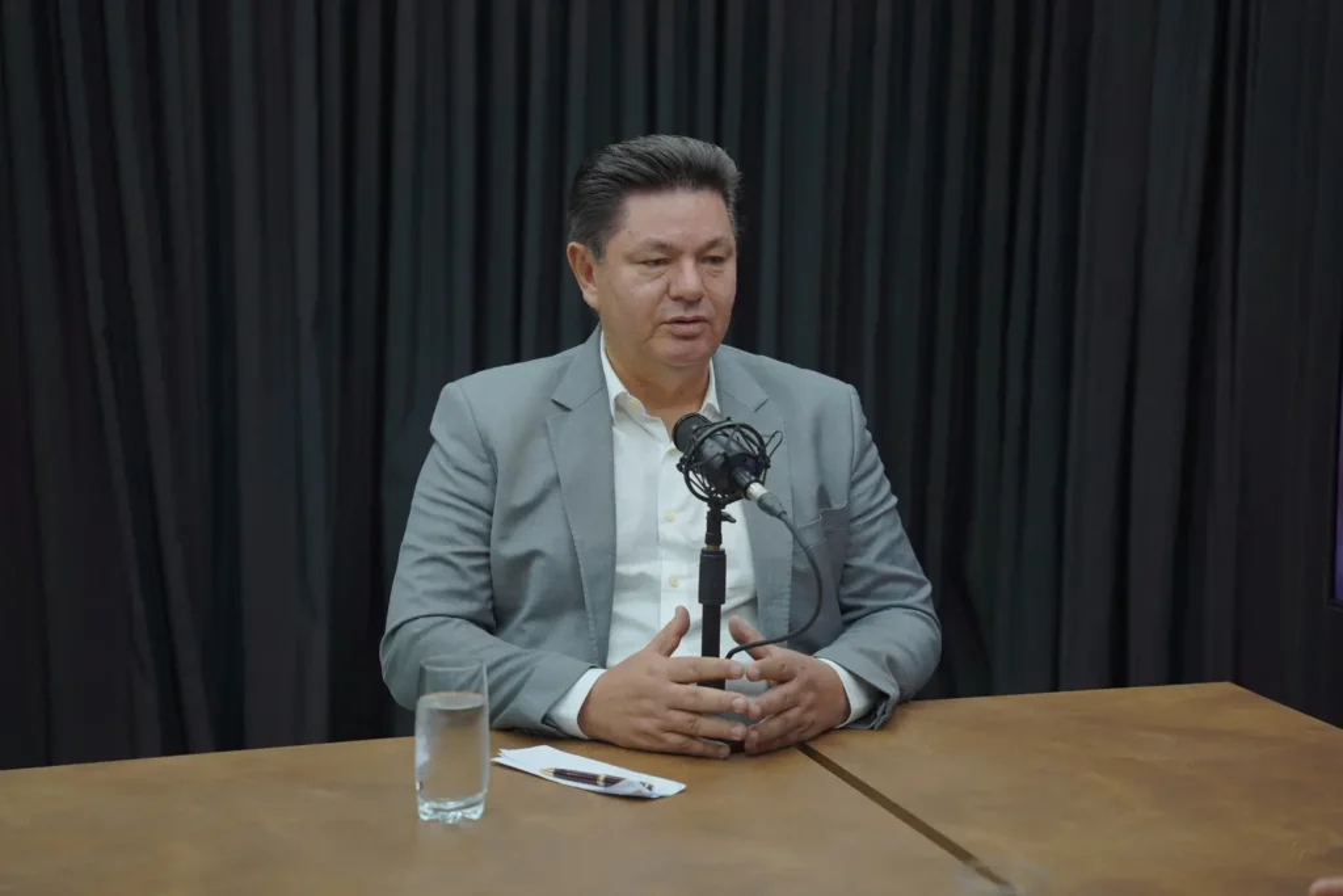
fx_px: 2190
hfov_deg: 34.1
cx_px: 672
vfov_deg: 23.1
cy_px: 448
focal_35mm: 59
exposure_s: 1/160
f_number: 2.8
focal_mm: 58.7
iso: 200
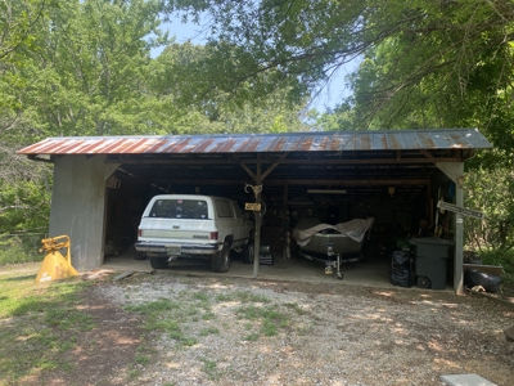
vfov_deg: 53.1
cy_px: 193
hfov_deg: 67.3
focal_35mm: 26
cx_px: 257
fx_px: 386
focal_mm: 4.25
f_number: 1.8
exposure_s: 1/352
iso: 32
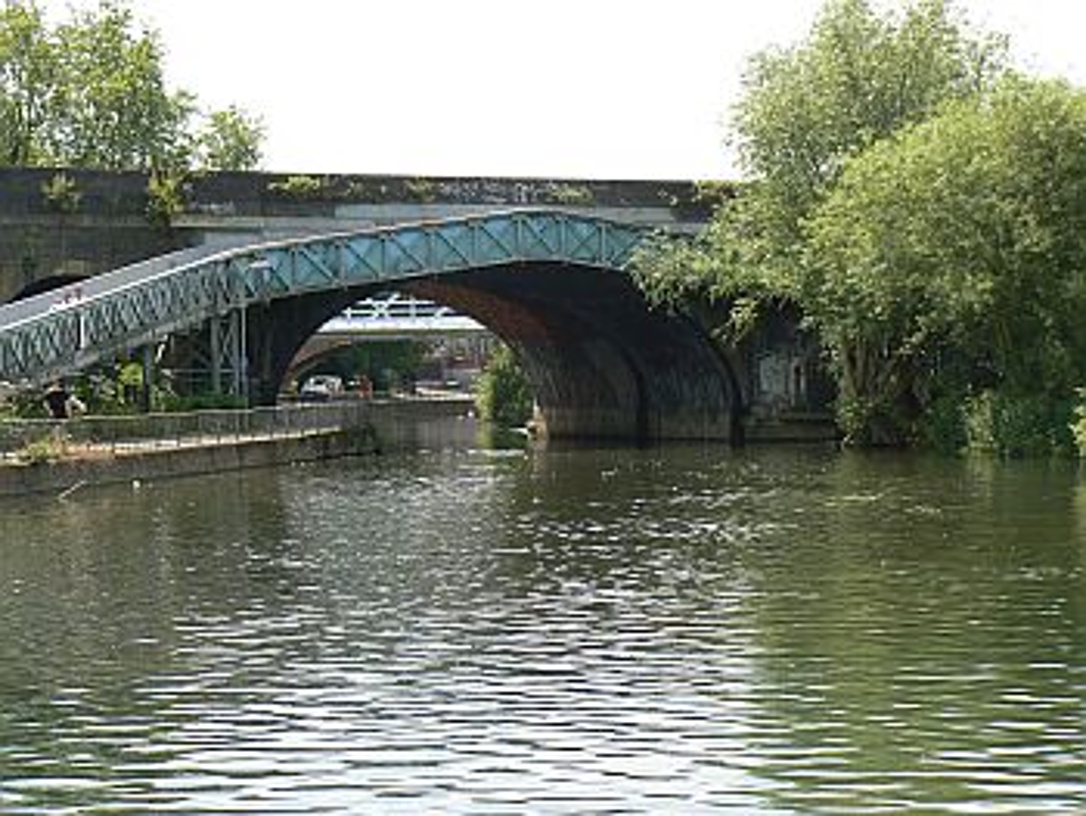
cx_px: 543
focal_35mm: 87
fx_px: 2731
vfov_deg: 17.0
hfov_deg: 22.5
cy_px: 408
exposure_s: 1/250
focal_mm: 14.5
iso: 80
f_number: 5.6
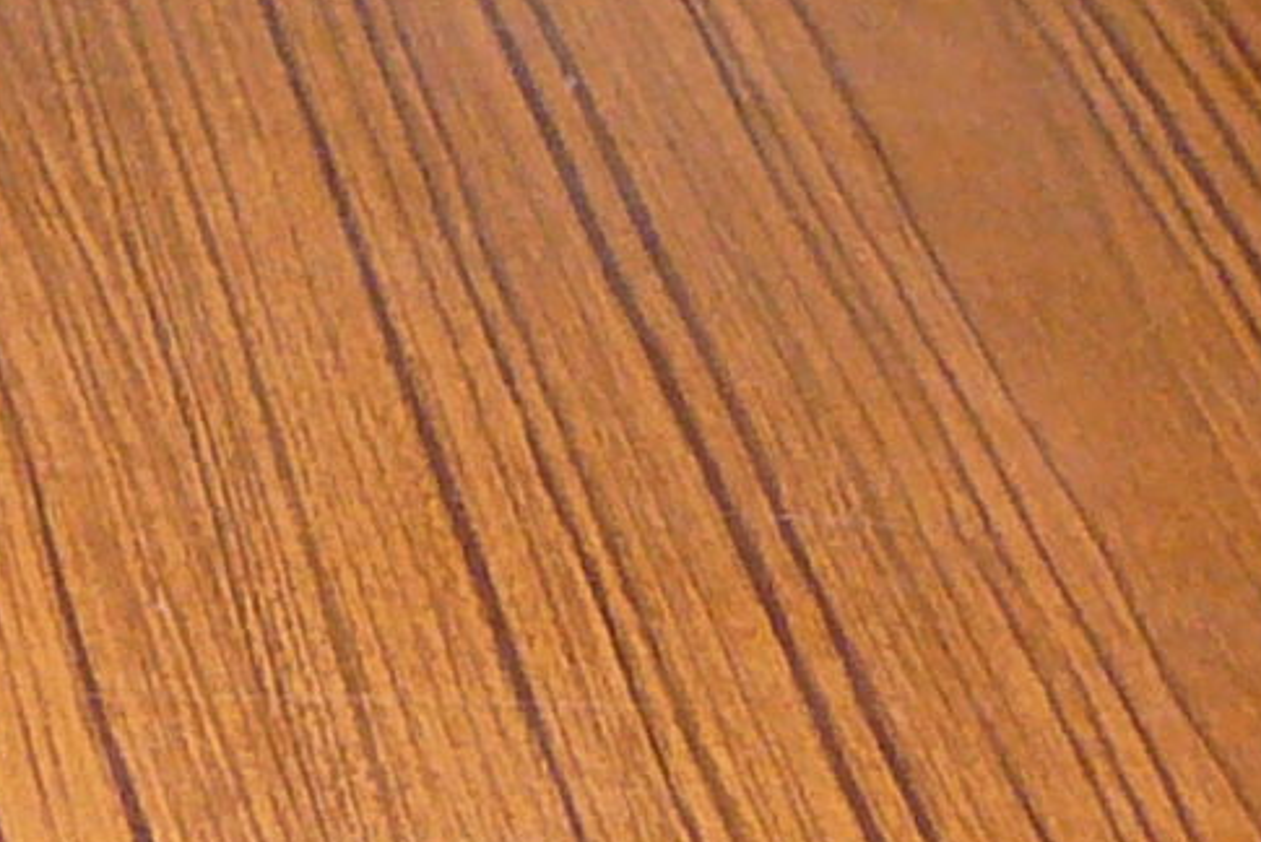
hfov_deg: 10.0
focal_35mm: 192
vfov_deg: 7.1
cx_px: -1121
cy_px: -265
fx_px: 6729
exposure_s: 1/30
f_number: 2.8
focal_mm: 5.2
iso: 200
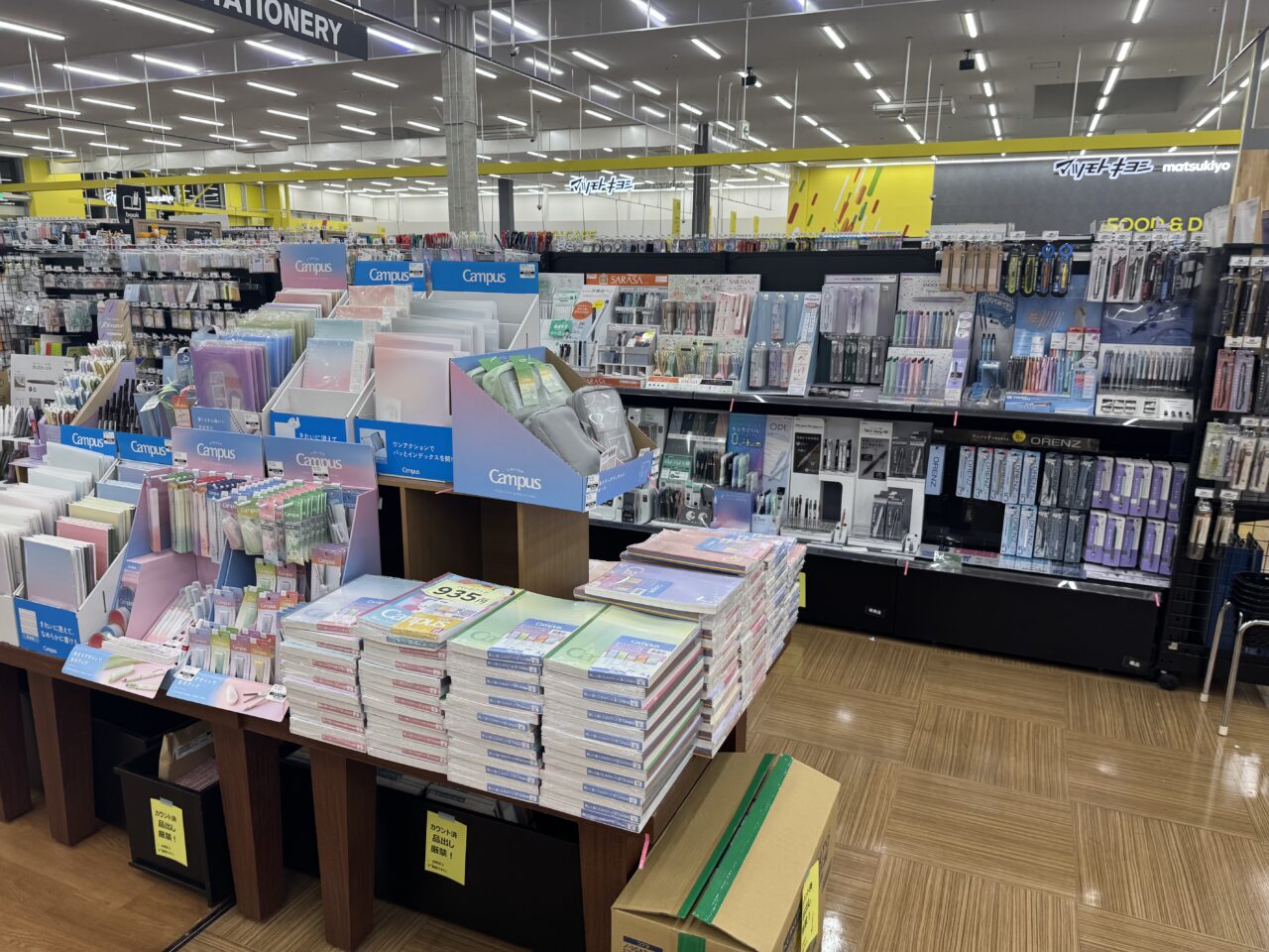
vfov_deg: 56.8
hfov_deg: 71.6
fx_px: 880
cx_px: 634
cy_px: 476
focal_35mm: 24
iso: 80
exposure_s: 1/176
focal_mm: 6.76
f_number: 1.78
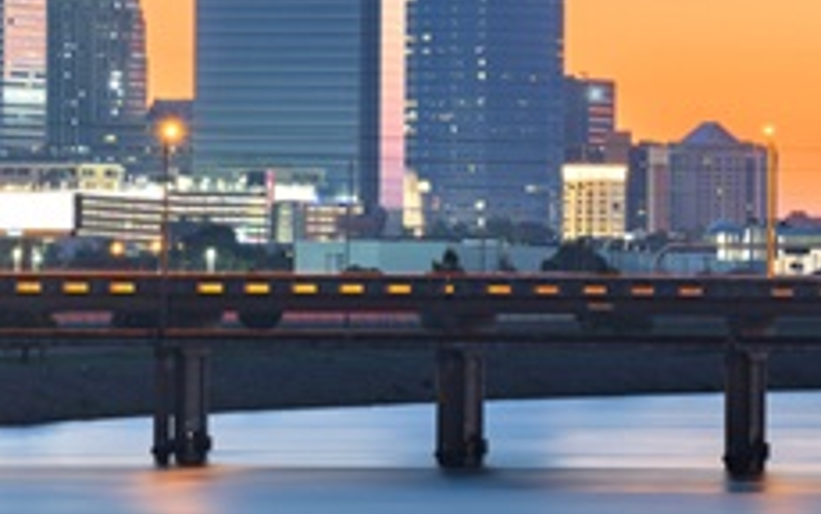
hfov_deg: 4.7
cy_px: 18
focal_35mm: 449
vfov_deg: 2.9
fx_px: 10051
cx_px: 46
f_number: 11
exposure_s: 25
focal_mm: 200
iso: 64
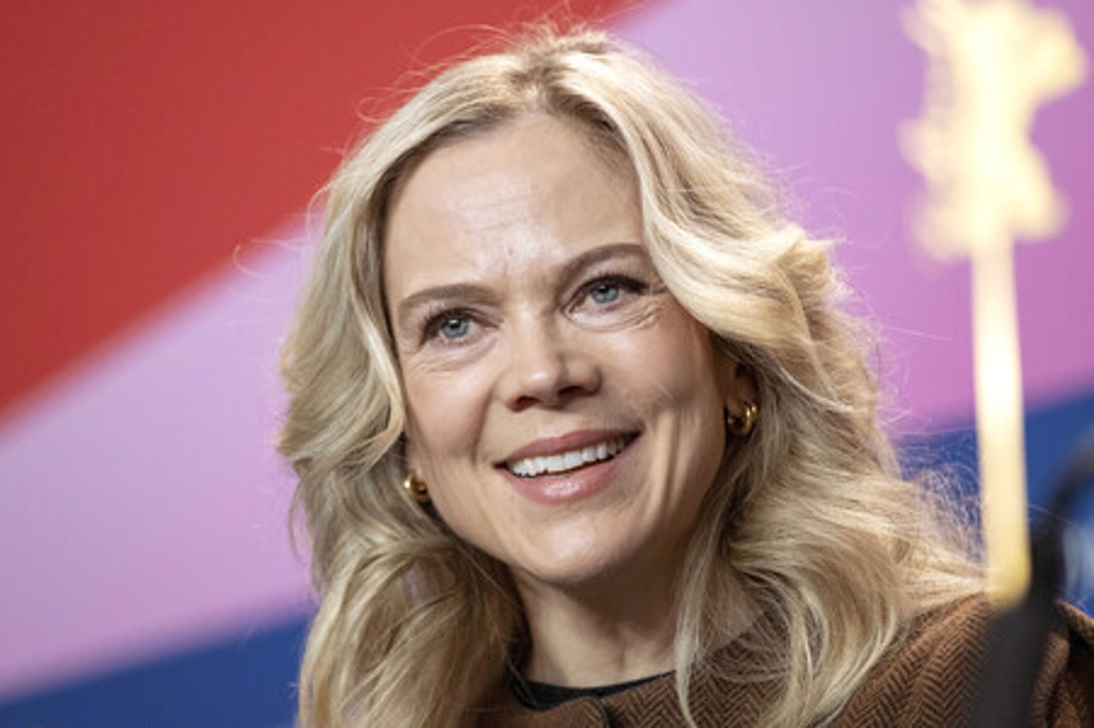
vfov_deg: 6.5
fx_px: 6377
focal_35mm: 210
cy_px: 364
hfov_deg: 9.8
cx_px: 547
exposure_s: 1/350
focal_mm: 140
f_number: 2.8
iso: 2000
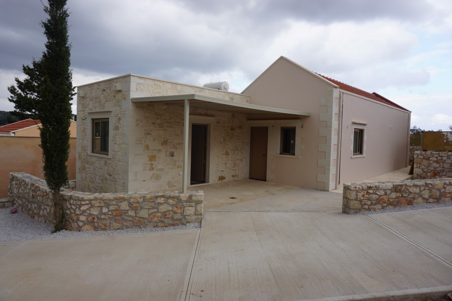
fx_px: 301
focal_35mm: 24
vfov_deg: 53.1
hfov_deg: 73.7
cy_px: 150
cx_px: 226
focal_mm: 16
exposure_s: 1/80
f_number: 8
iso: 100
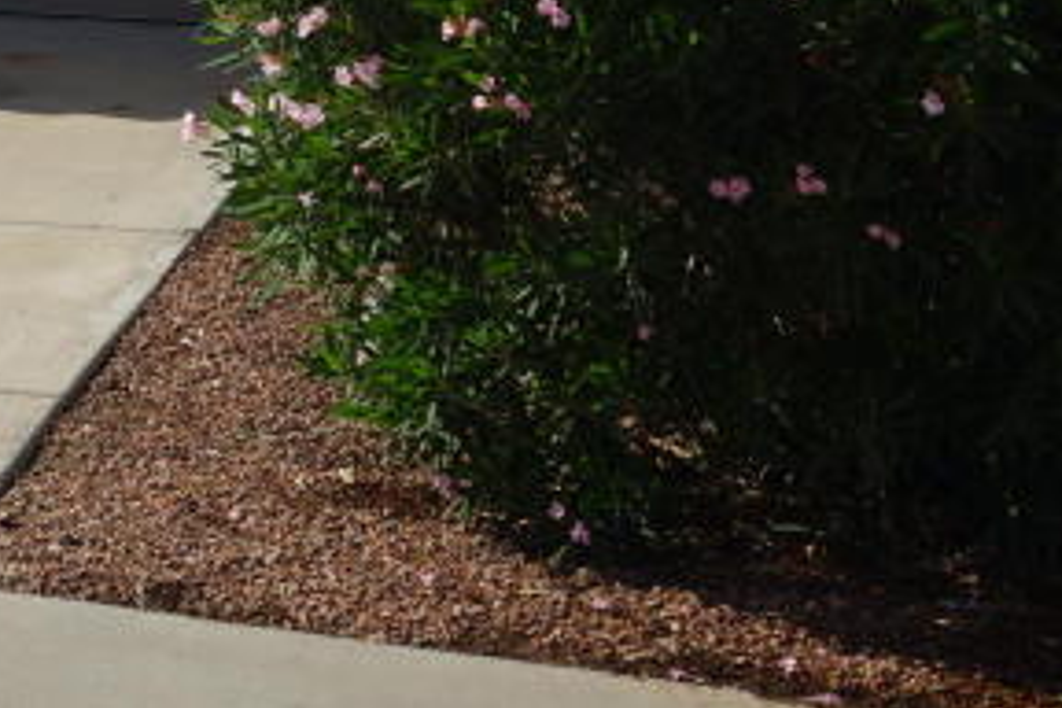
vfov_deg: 10.8
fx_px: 3540
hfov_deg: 14.8
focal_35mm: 120
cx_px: -889
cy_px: -489
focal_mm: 30
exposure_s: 1/80
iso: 100
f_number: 10
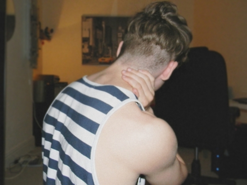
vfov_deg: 49.7
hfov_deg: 63.5
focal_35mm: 28
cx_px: 124
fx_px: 200
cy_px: 92
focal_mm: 5
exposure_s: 1/26
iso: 200
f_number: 3.5
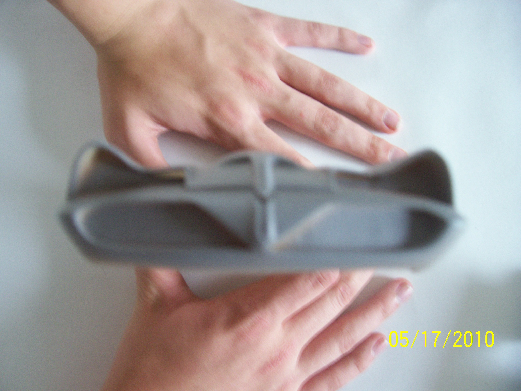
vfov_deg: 41.8
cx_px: 260
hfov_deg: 54.0
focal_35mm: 34
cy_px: 196
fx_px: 512
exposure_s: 1/8.88
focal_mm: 5.6
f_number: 2.7
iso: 160
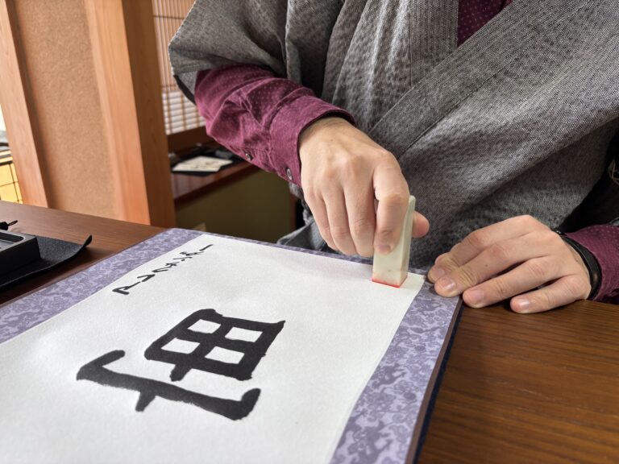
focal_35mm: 26
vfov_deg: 53.1
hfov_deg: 67.3
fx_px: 465
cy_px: 232
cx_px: 310
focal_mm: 5.96
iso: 125
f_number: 1.6
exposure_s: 1/76
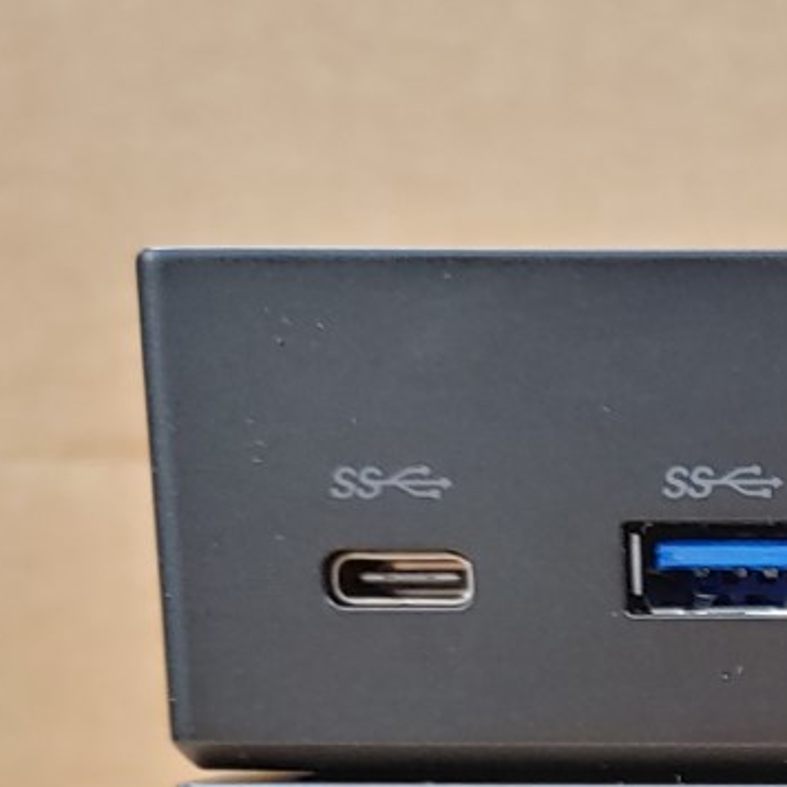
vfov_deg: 17.7
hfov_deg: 15.6
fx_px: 2392
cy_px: 979
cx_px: 1488
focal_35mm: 93
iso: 50
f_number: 1.8
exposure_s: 1/60
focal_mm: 4.36
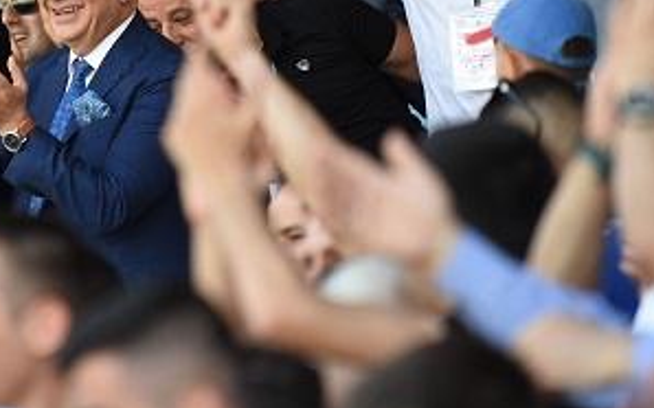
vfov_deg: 1.9
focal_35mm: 687
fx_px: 12240
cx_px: -2
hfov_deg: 3.1
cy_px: 32
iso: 400
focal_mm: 200
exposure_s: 1/500
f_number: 2.8
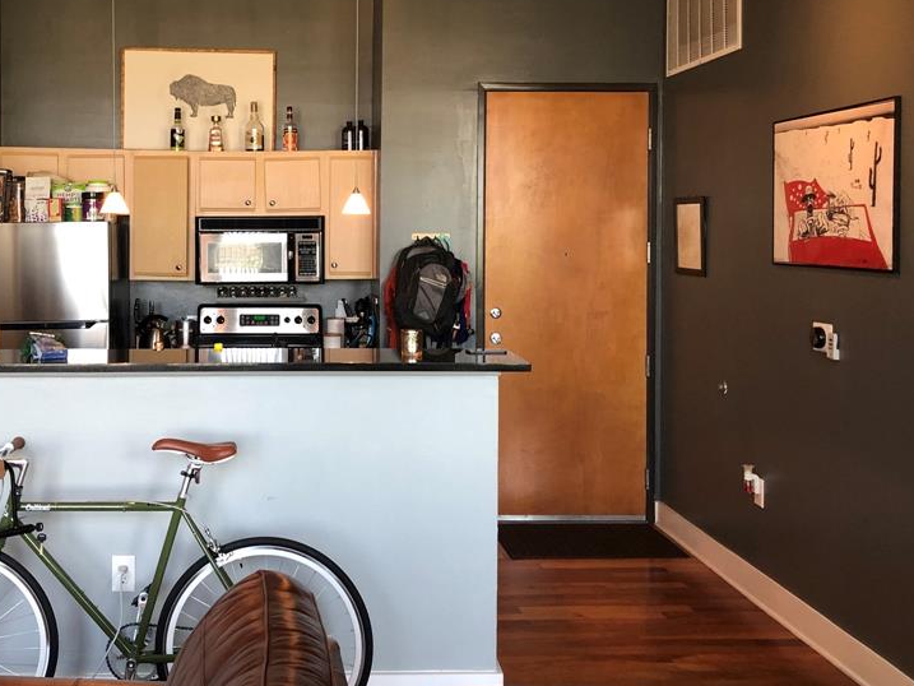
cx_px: 310
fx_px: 1056
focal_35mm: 40
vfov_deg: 35.7
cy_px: 247
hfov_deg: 46.1
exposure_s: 1/24
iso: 40
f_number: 1.8
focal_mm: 3.99
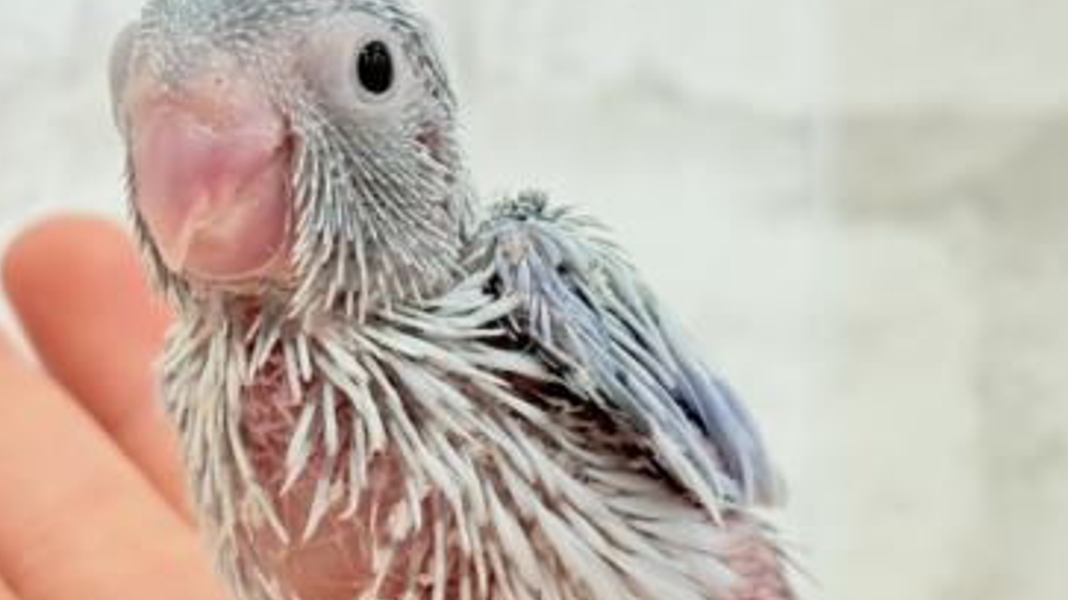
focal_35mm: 100
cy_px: 244
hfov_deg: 21.4
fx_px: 2831
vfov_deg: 12.1
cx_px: 541
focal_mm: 5.96
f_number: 1.6
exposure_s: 1/100
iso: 80
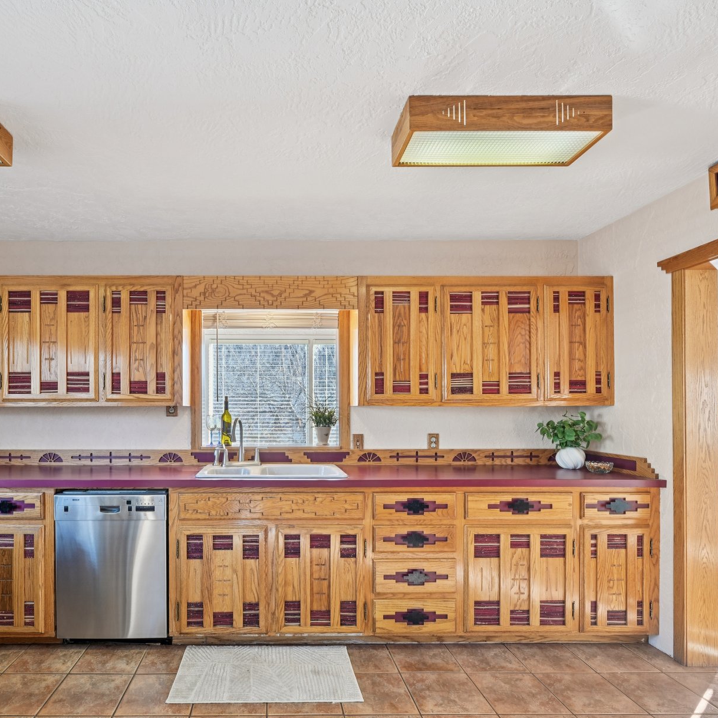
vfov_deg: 74.6
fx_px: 469
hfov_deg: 73.6
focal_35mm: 20
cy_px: 399
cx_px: 271
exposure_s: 1/5
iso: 400
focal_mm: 14
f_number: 11
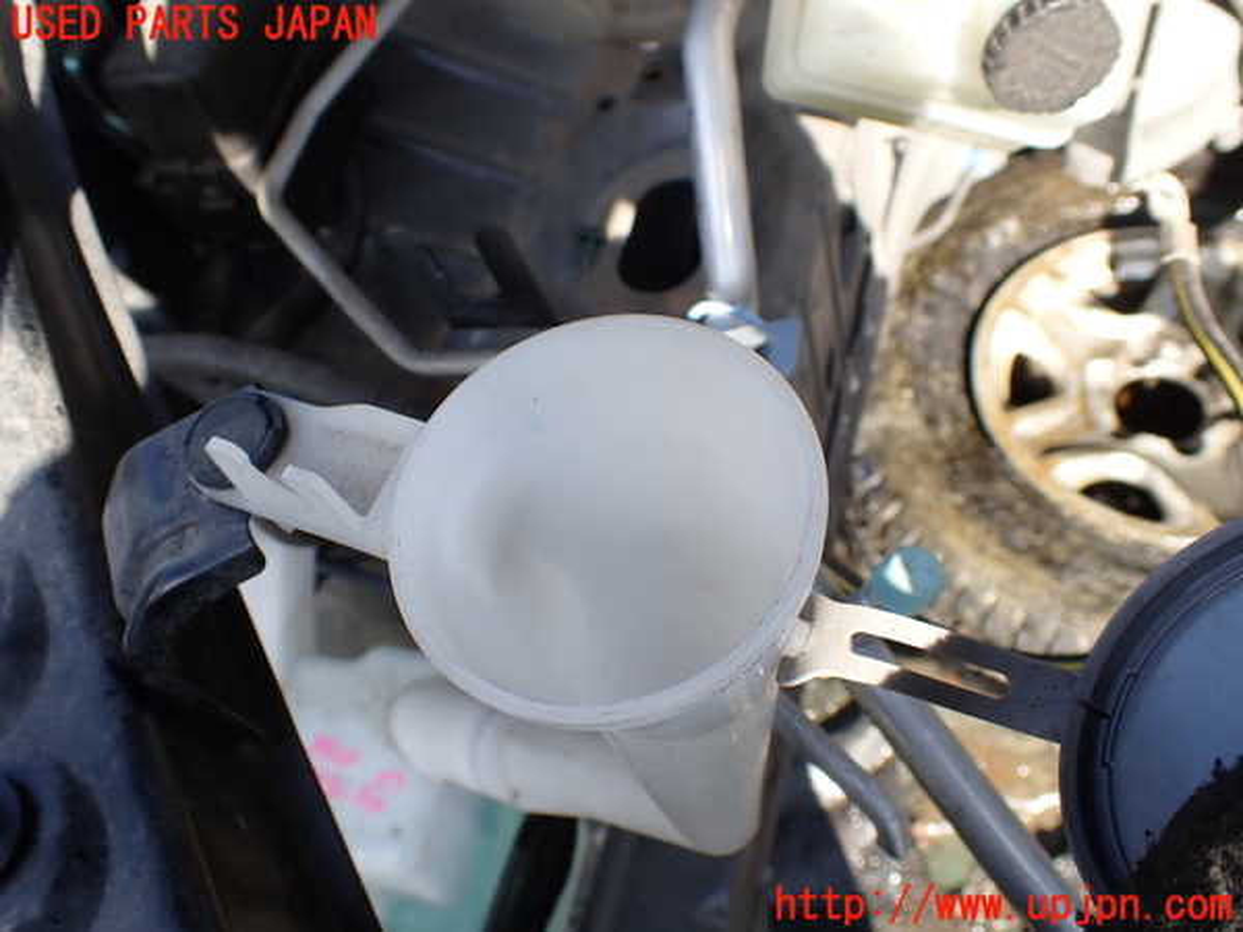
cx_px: 622
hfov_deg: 60.0
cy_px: 466
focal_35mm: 30
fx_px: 1077
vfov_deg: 46.8
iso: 100
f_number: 3.2
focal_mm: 5.4
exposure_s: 1/250
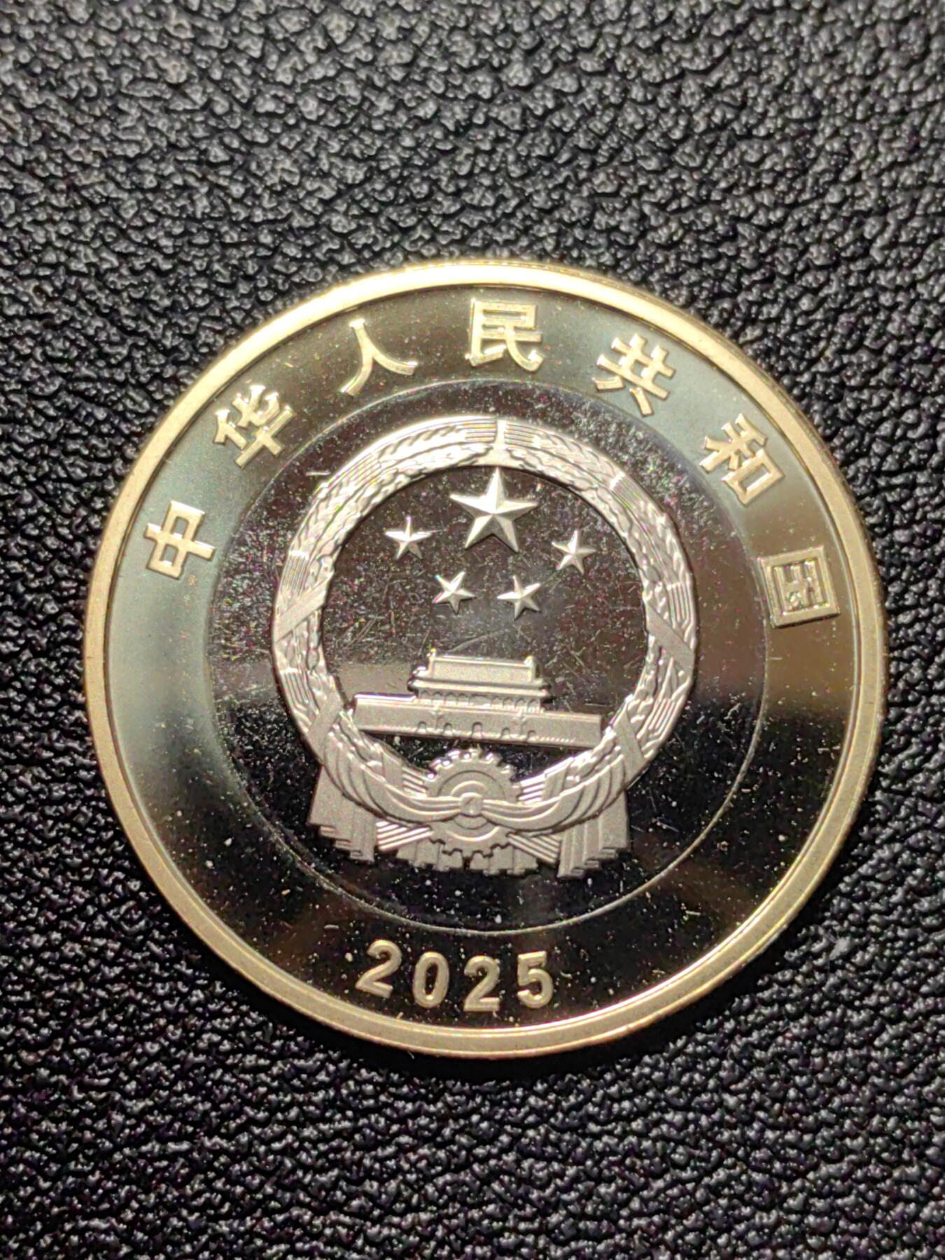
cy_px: 630
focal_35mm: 76
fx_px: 2766
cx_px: 472
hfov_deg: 19.4
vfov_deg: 25.7
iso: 50
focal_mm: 5.75
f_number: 2
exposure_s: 1/252
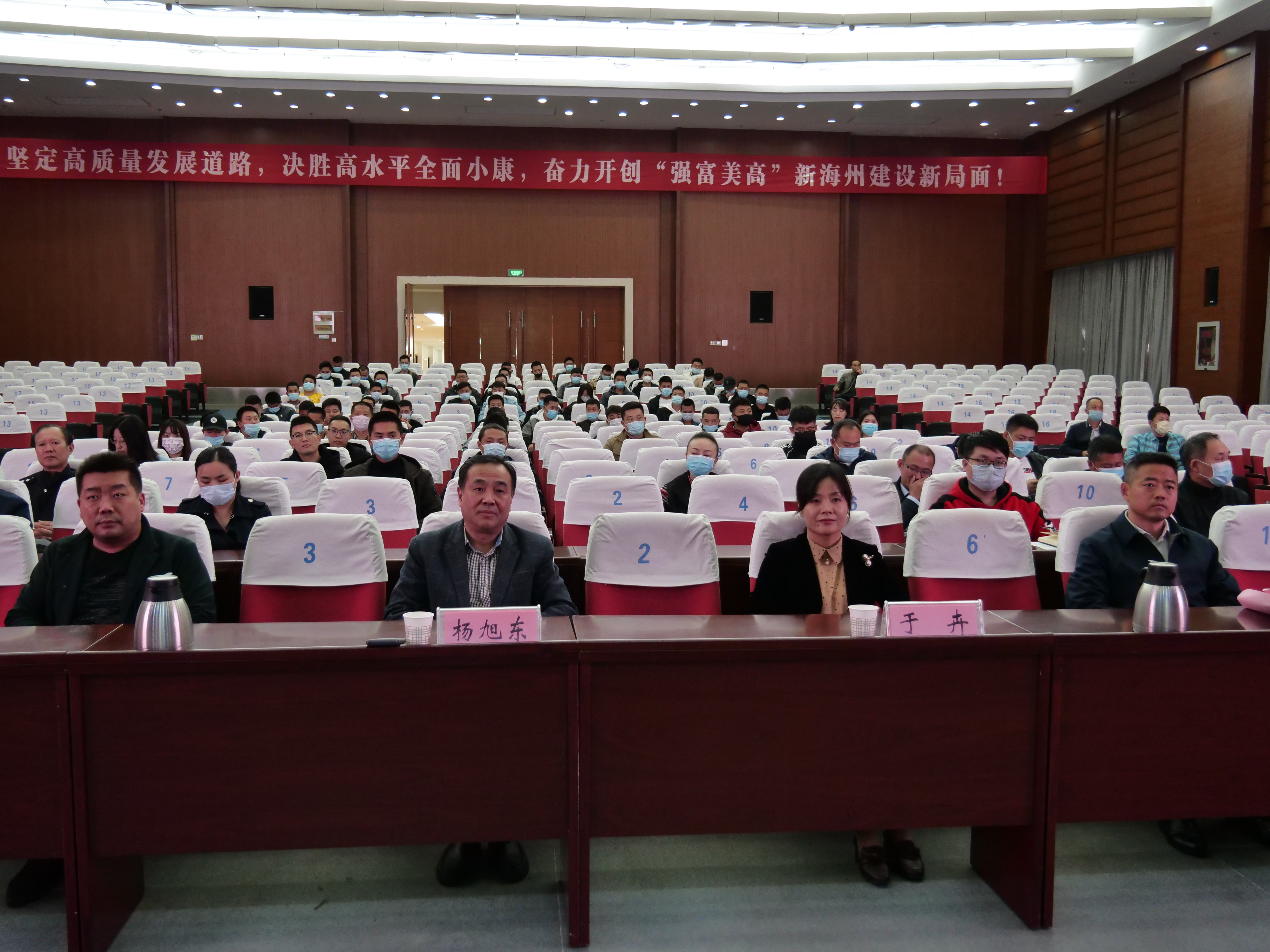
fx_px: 1247
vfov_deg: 41.8
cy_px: 476
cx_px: 635
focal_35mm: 34
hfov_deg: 54.0
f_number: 3.8
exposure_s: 1/60
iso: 1250
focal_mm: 17
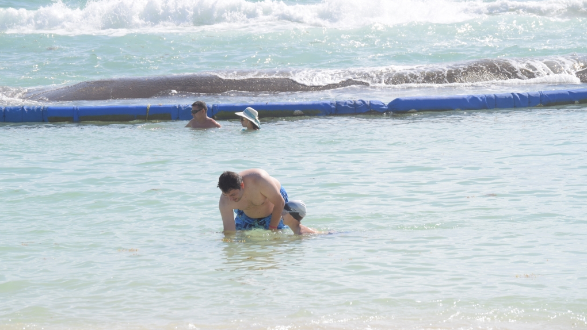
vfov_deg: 7.3
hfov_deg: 13.0
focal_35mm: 166
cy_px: 174
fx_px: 2577
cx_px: 294
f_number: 7.1
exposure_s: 1/800
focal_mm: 105
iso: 200
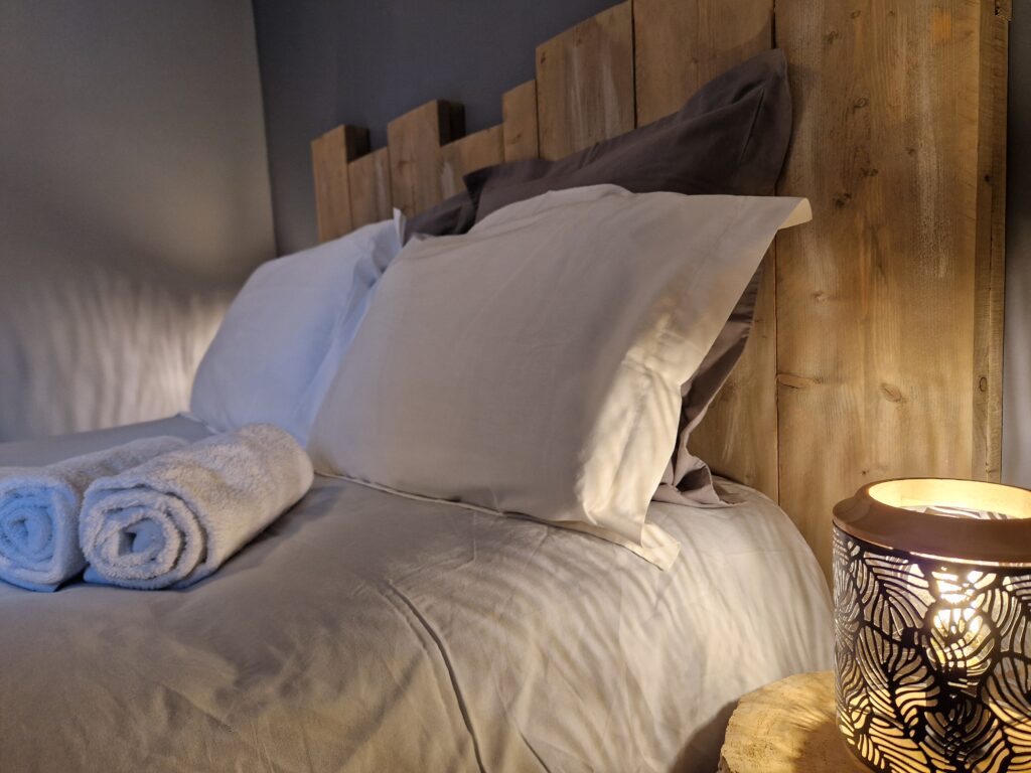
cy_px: 386
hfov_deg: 73.9
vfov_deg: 58.9
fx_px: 685
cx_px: 516
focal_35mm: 23
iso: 80
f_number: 1.8
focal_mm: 5.4
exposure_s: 1/100
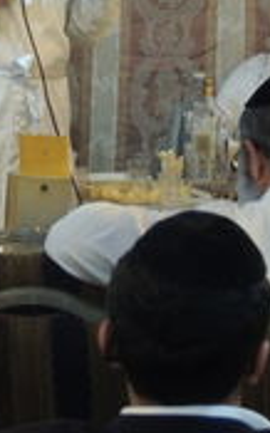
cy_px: 72
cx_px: 20
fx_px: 4143
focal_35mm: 351
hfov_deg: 3.7
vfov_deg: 6.0
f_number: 4.4
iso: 800
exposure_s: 1/25
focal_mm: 25.8
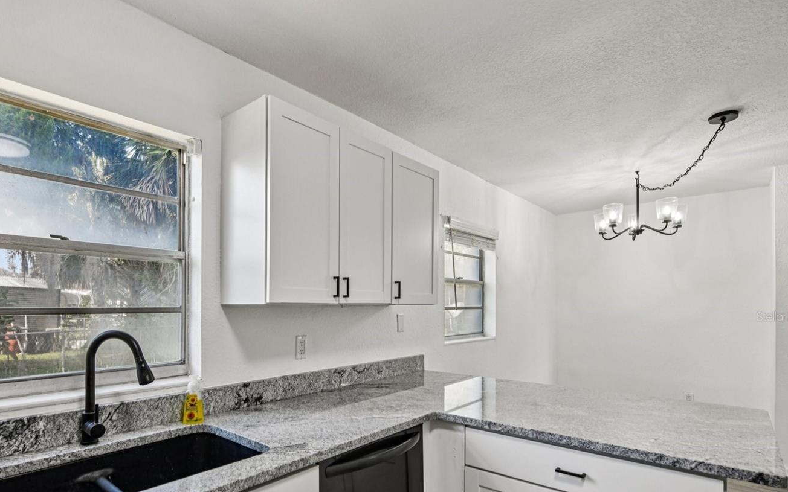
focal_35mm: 20
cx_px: 327
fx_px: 430
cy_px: 316
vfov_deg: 58.7
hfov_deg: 84.3
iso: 400
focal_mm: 16
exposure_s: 1/30
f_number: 8
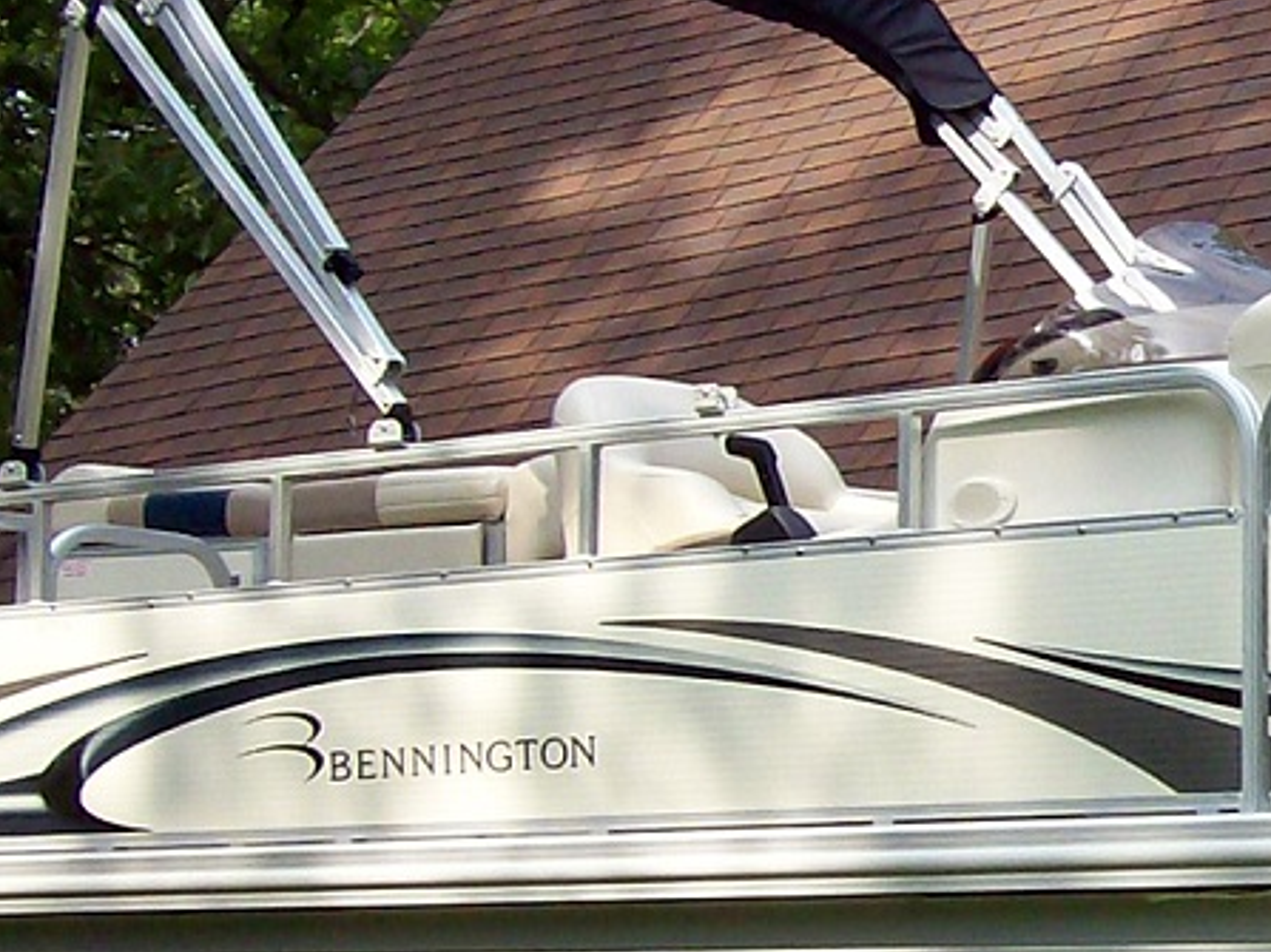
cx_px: 1612
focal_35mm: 129
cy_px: 644
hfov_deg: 14.7
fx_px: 4735
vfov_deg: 11.5
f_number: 4.8
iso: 80
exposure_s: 1/340
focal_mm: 6
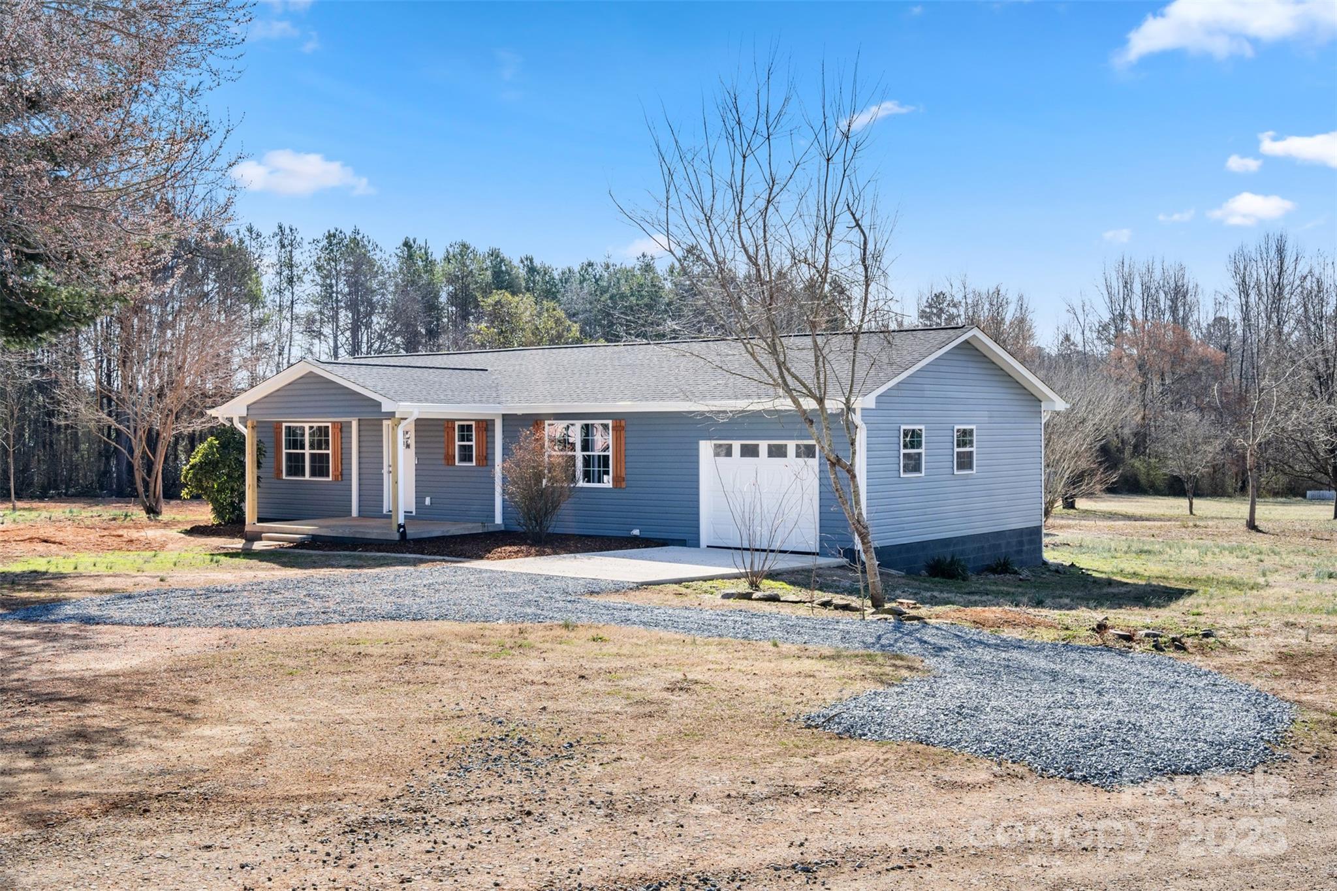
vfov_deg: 34.2
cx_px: 668
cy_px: 446
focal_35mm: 39
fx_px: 1448
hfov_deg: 49.6
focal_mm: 26
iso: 250
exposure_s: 1/60
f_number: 9
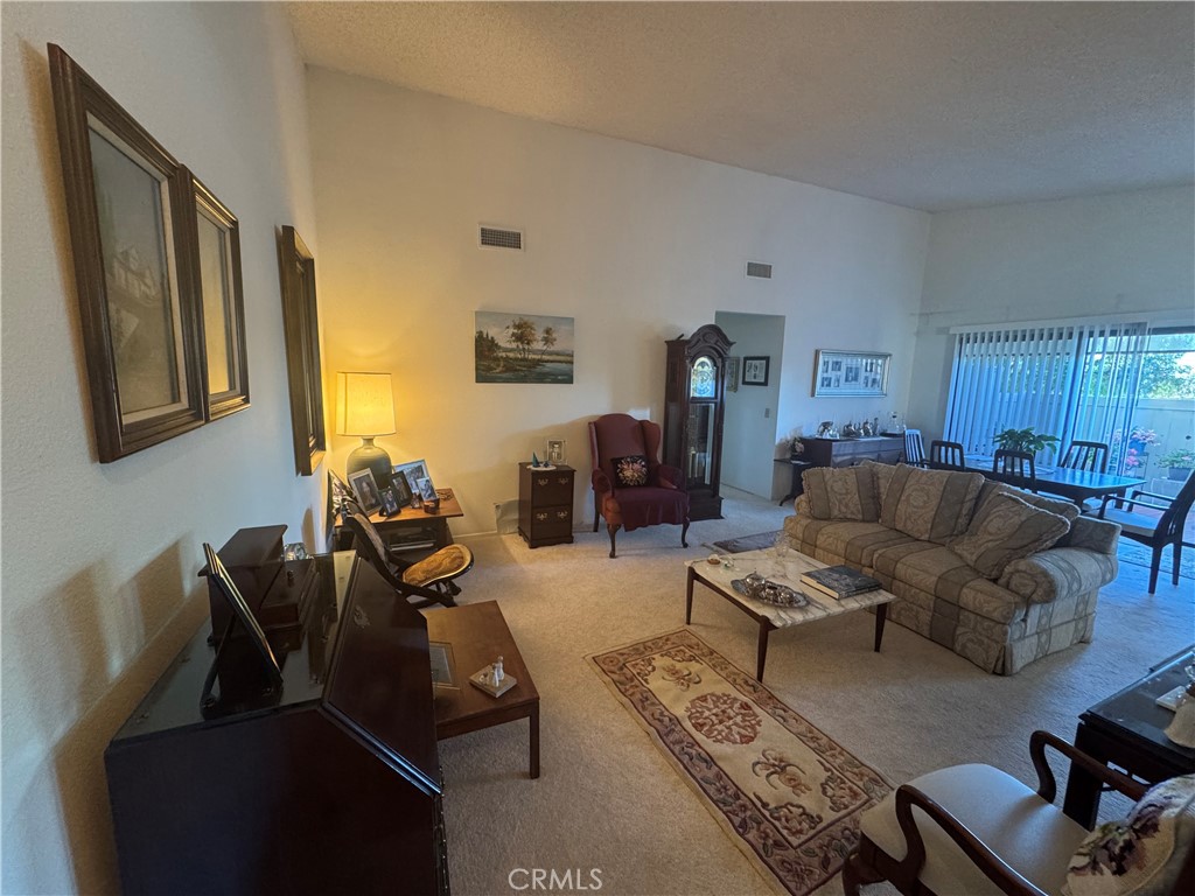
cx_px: 598
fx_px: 483
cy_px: 448
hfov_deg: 102.1
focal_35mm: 14
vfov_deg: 85.7
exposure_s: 1/60
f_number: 2.2
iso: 500
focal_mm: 2.22
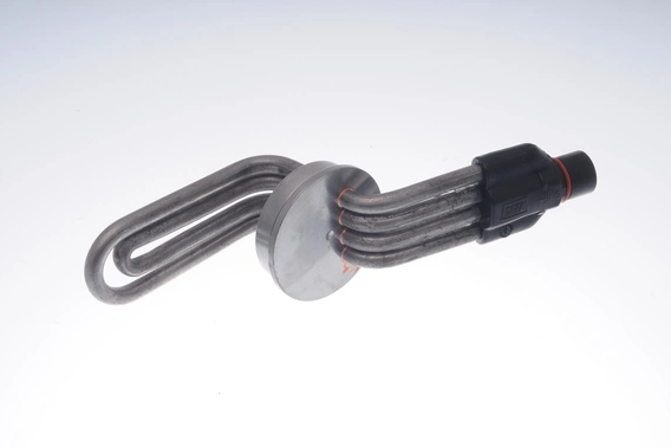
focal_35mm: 76
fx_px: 1416
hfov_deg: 26.7
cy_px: 229
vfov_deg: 17.9
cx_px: 353
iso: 200
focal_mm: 48
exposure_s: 1/200
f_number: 22
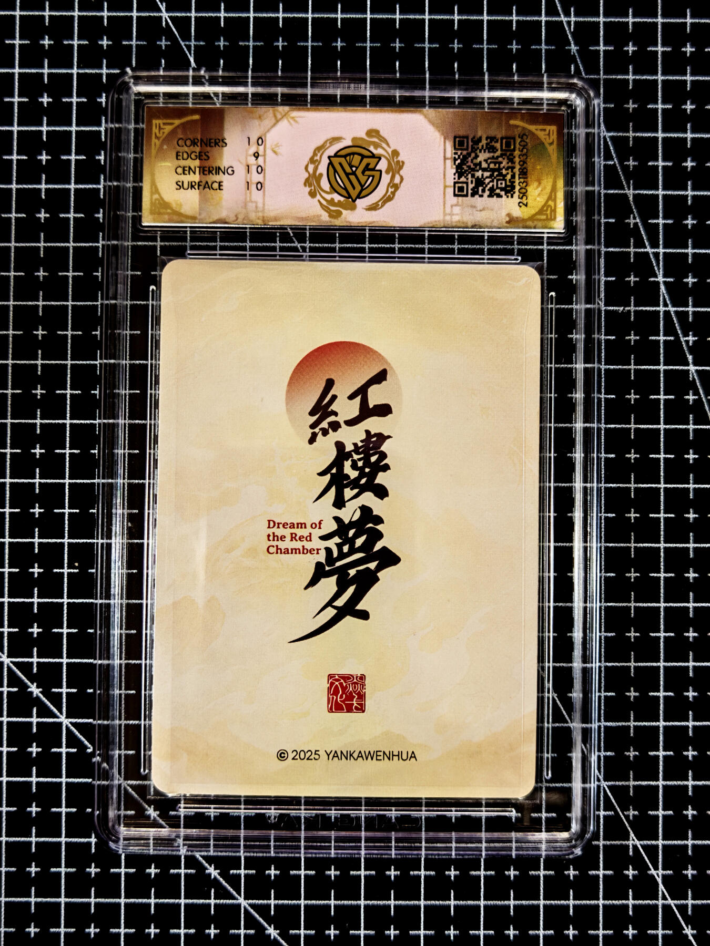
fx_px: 1313
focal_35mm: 48
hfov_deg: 30.3
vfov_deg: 39.7
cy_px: 473
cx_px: 355
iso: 320
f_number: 1.9
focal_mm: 6.67
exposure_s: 1/33
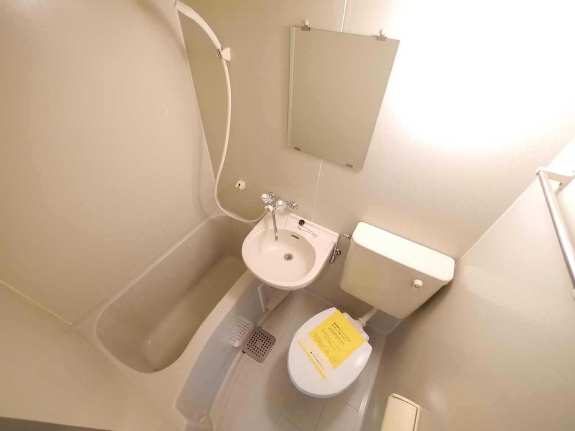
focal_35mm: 14
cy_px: 216
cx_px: 288
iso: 2500
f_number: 4
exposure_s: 1/60
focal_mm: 7
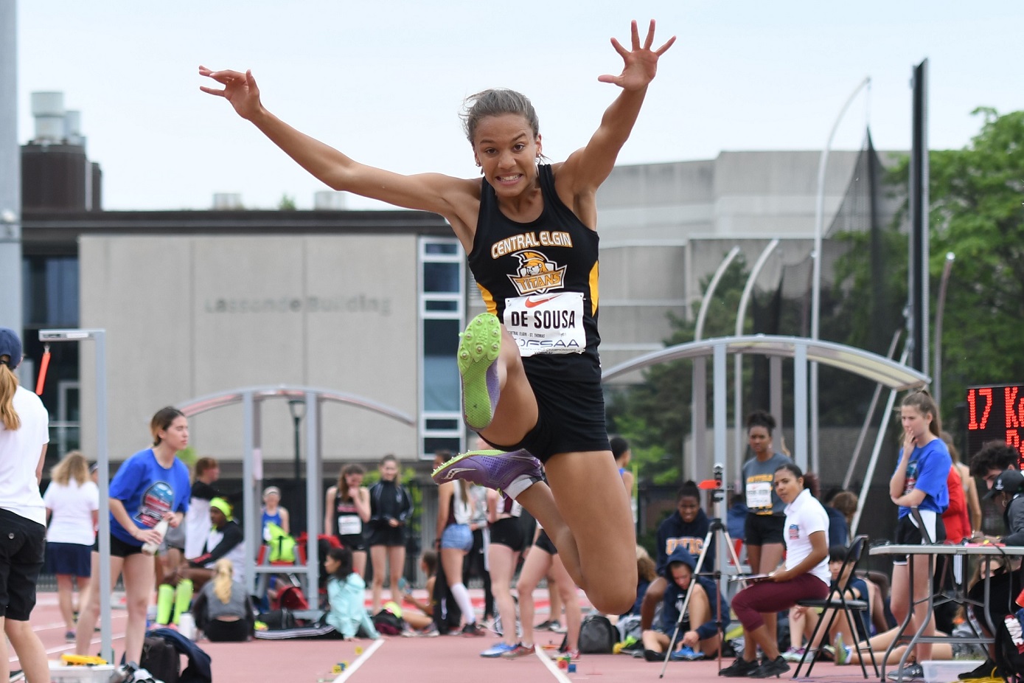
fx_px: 2986
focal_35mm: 105
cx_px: 512
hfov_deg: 19.5
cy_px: 342
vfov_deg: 13.0
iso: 200
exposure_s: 1/1000
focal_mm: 70
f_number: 3.5
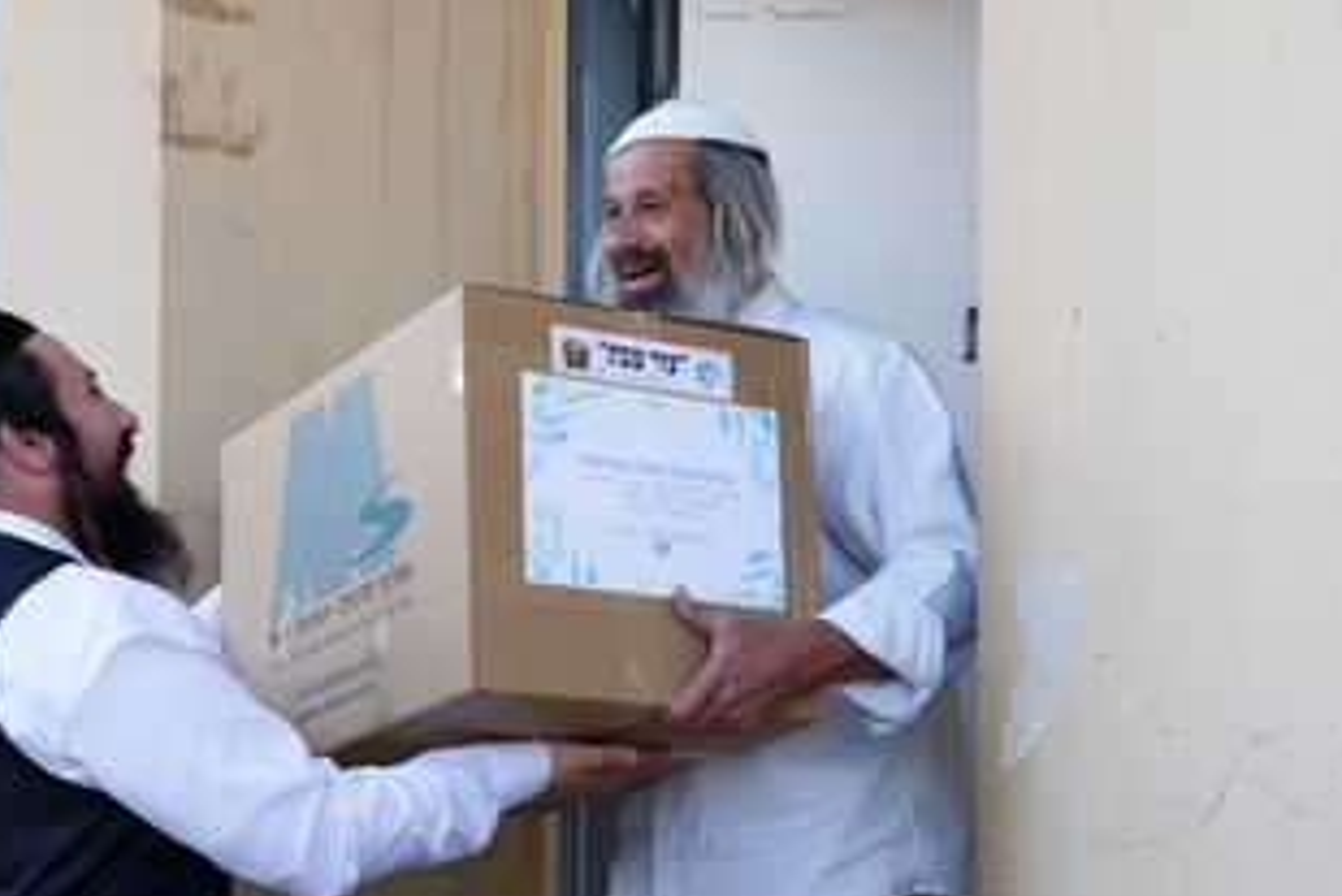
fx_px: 3133
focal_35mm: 84
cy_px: 574
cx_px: 636
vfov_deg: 16.3
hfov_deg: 24.2
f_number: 5
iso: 250
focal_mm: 65
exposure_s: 1/200
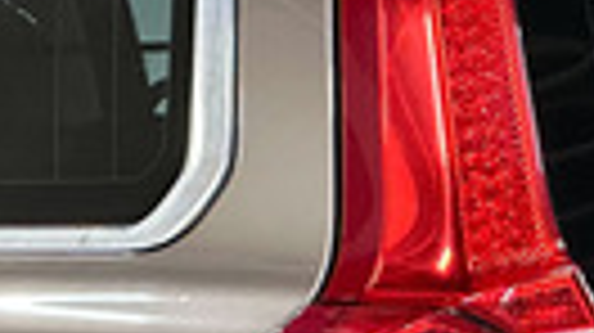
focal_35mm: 382
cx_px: 374
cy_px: 580
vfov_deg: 3.2
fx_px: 6012
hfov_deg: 5.7
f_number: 2.8
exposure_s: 1/35
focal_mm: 9
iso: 640
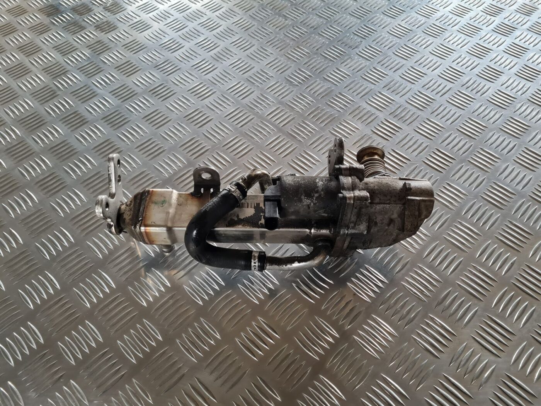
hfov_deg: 67.3
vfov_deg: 53.1
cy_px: 203
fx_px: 406
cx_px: 270
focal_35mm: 26
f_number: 1.8
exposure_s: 1/50
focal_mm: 5.4
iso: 320
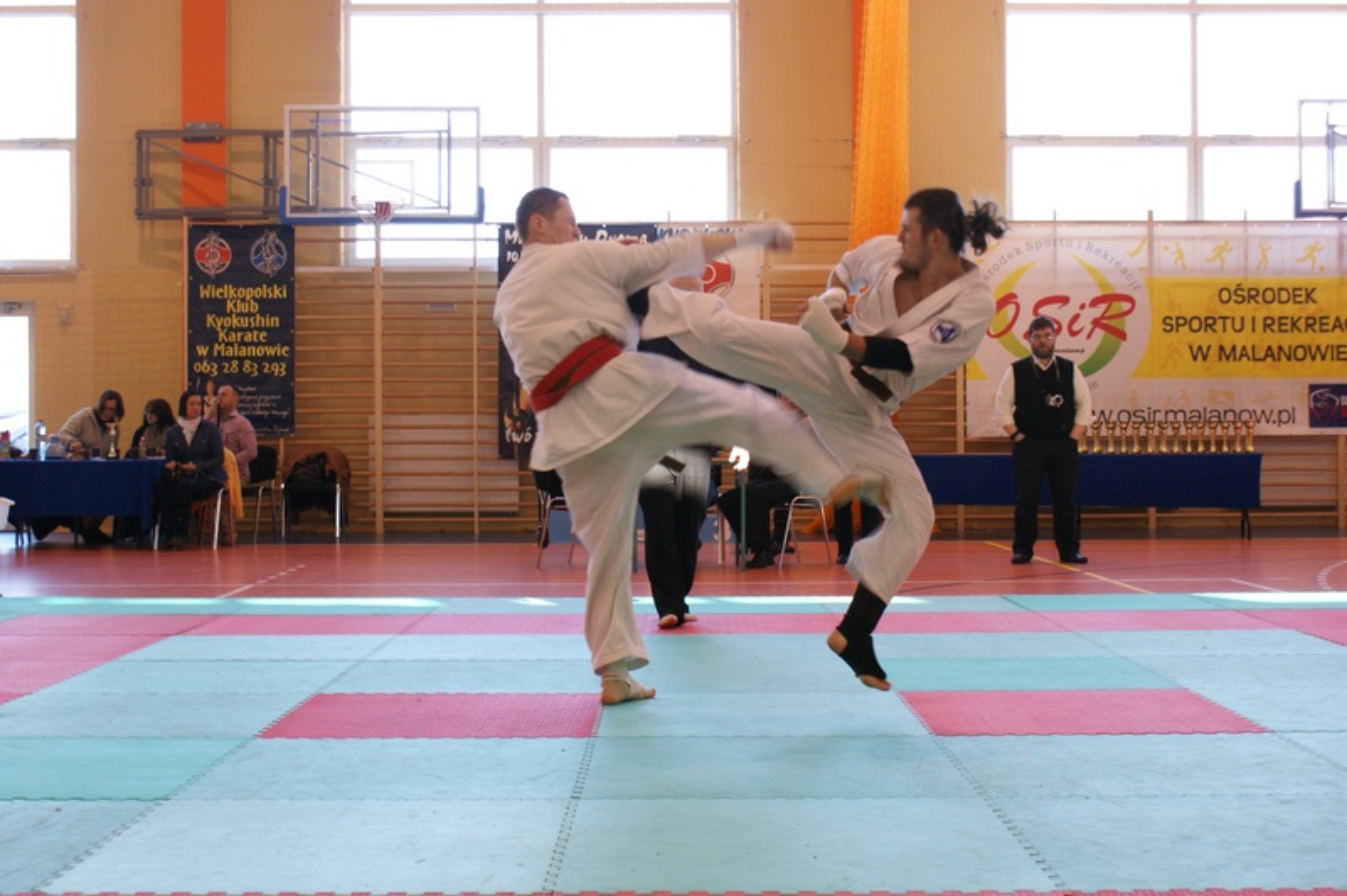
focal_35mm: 52
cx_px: 674
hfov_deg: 37.9
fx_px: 1963
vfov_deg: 25.7
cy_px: 448
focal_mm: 35
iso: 400
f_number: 5.6
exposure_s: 1/125
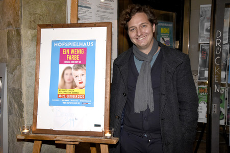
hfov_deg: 42.8
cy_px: 76
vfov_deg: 29.2
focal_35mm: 46
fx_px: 294
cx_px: 115
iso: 3200
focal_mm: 46
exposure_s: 1/60
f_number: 6.3
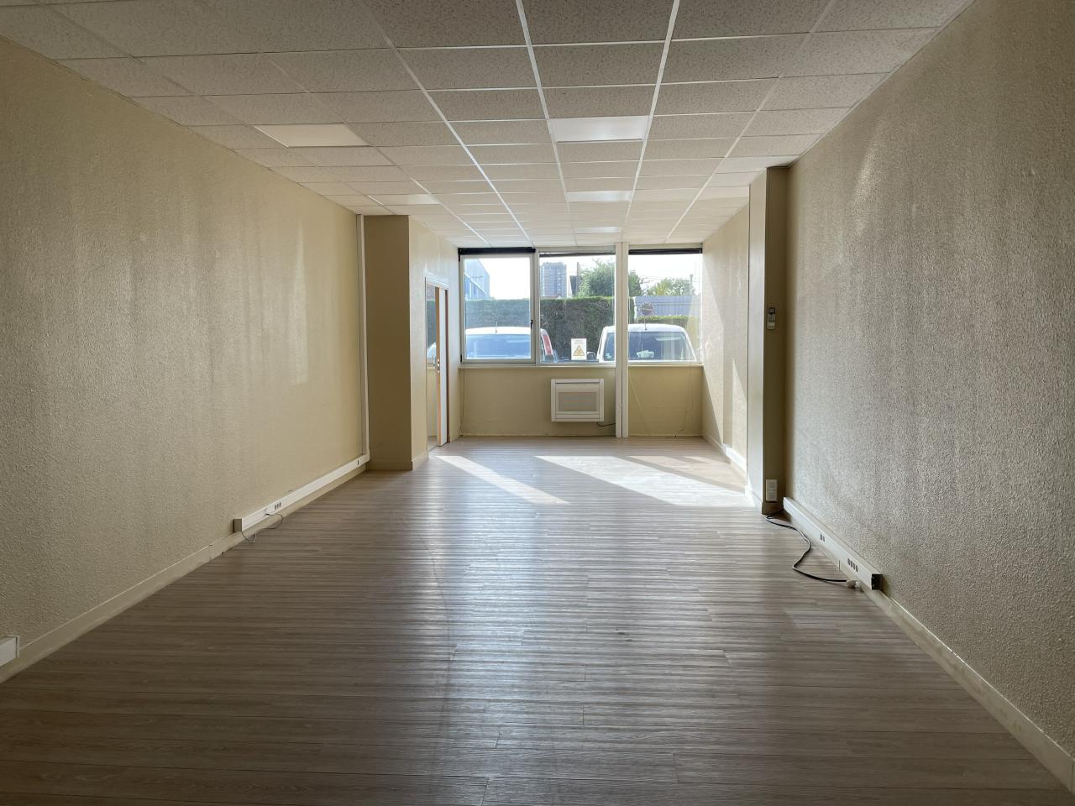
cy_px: 403
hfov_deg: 67.3
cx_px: 538
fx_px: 807
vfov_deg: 53.1
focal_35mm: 26
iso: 32
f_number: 1.6
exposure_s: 1/242
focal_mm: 4.2
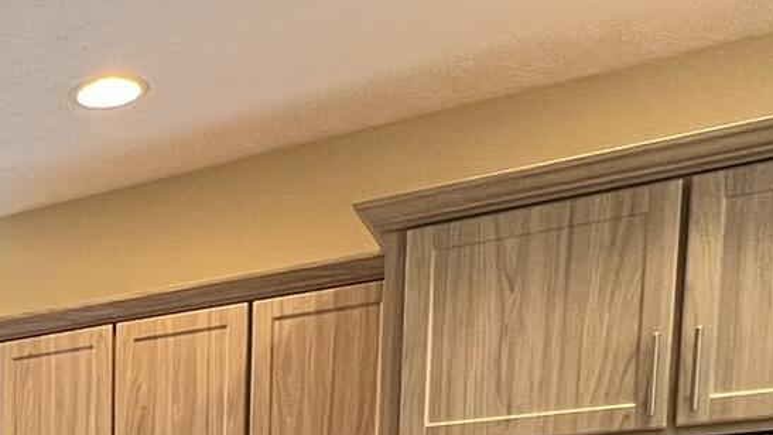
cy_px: 765
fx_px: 1087
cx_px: -192
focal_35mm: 53
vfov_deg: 18.3
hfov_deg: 31.6
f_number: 1.8
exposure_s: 1/60
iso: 320
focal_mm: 1.57
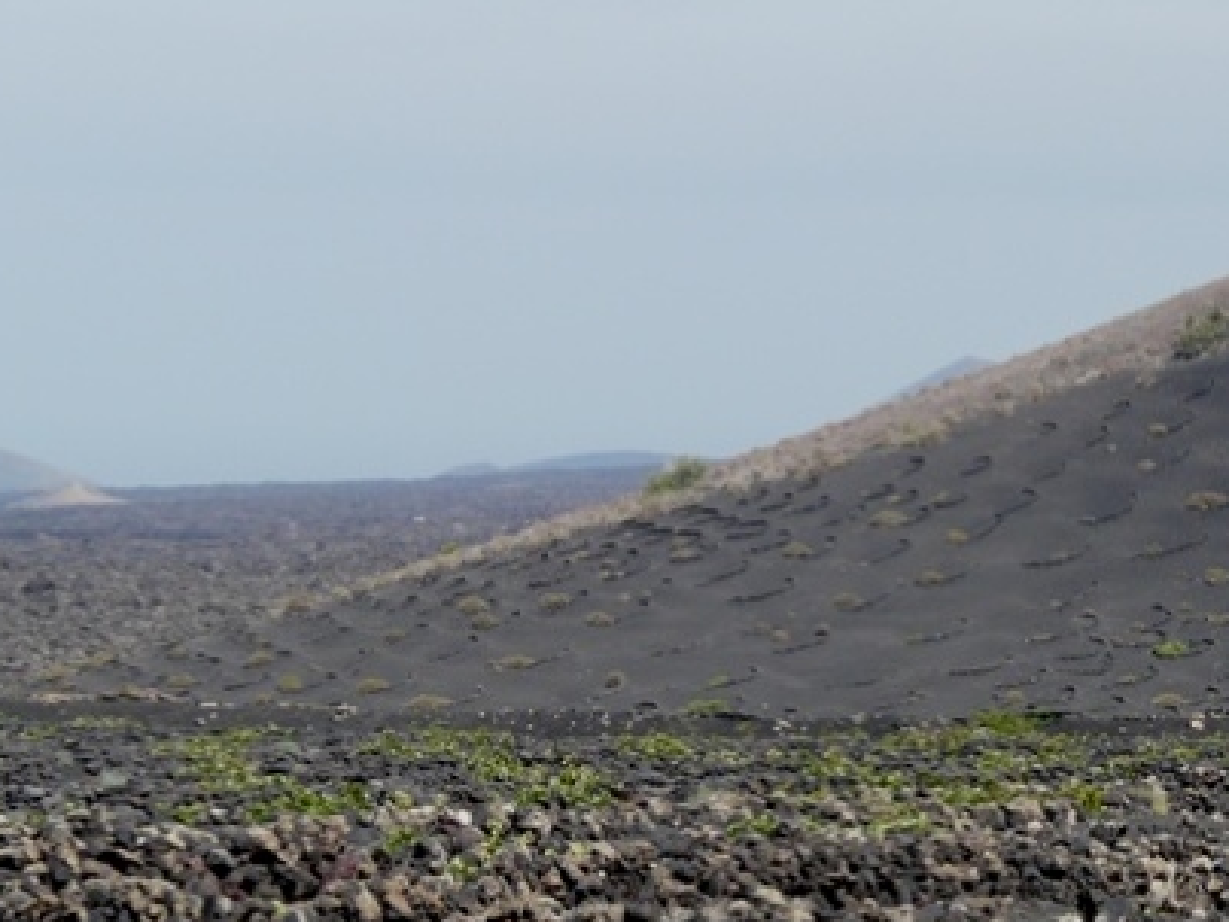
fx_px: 7314
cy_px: 749
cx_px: 850
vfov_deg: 7.2
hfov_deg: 9.6
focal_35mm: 206
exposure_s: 1/320
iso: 100
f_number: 5.6
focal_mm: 20.2
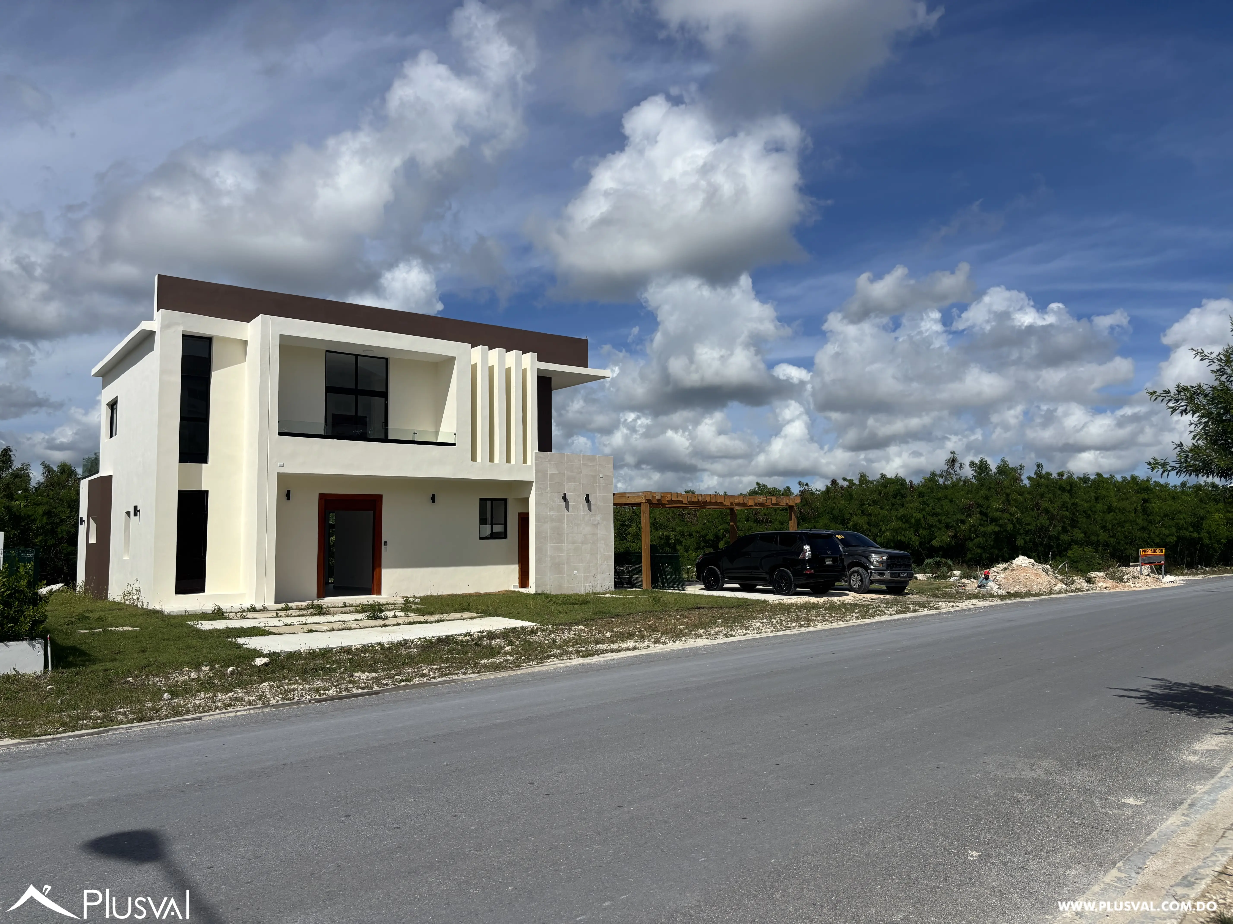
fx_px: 926
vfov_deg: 53.1
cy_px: 462
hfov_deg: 67.3
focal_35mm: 26
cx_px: 616
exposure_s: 1/9901
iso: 50
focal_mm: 5.96
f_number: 1.6
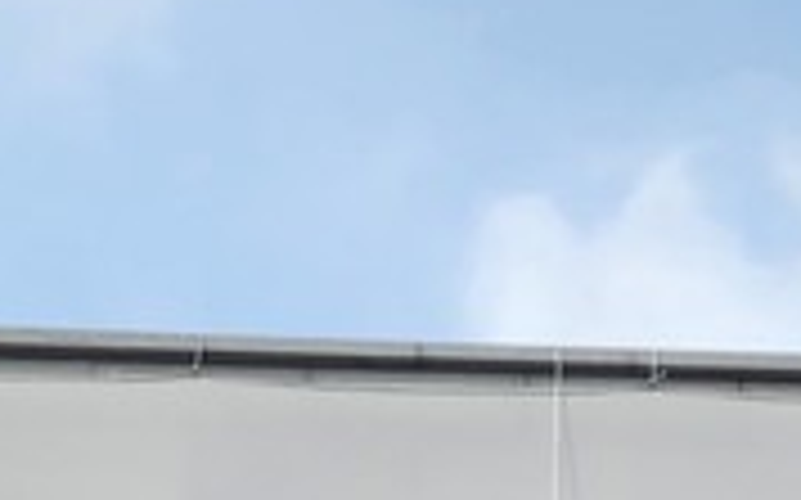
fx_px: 3818
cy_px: 1955
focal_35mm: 175
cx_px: 932
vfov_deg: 6.2
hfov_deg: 11.8
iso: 12
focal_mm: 6.4
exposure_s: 1/1189
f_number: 1.8
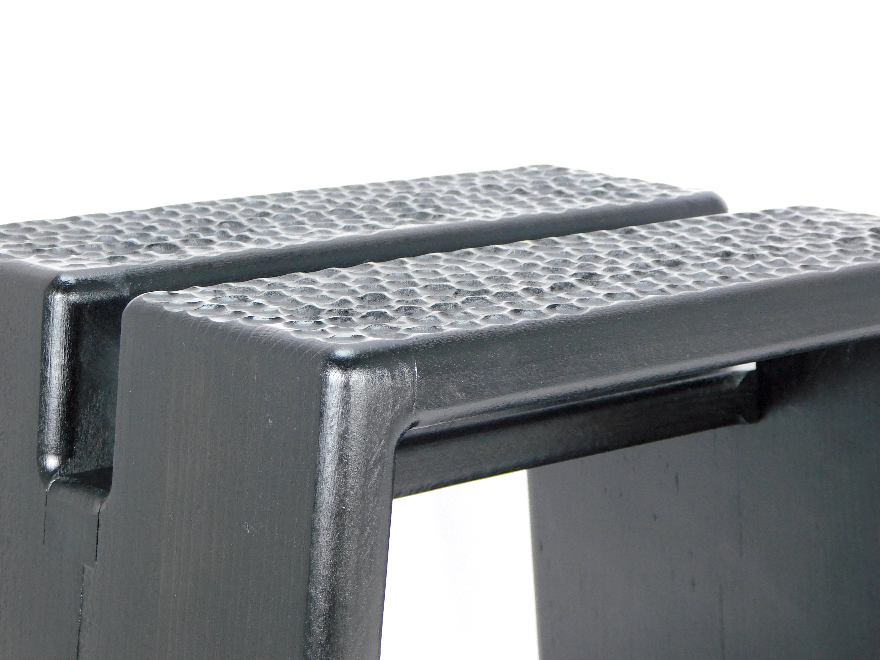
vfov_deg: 16.2
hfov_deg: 21.5
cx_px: 440
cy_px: 330
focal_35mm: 91
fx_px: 2313
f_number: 4.5
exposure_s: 1/30
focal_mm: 16.1
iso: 140
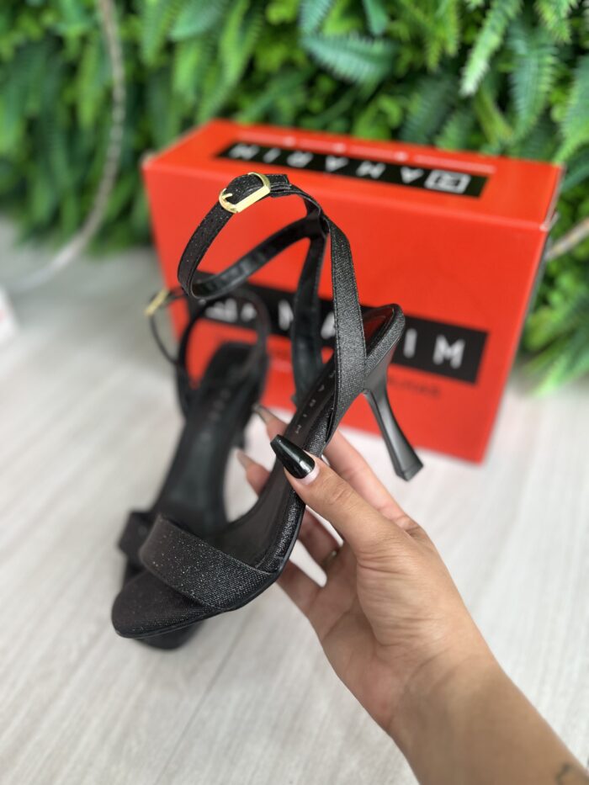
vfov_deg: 67.3
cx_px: 294
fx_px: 590
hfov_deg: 53.1
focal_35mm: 26
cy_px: 392
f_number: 1.5
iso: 100
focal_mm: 5.7
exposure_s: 1/120
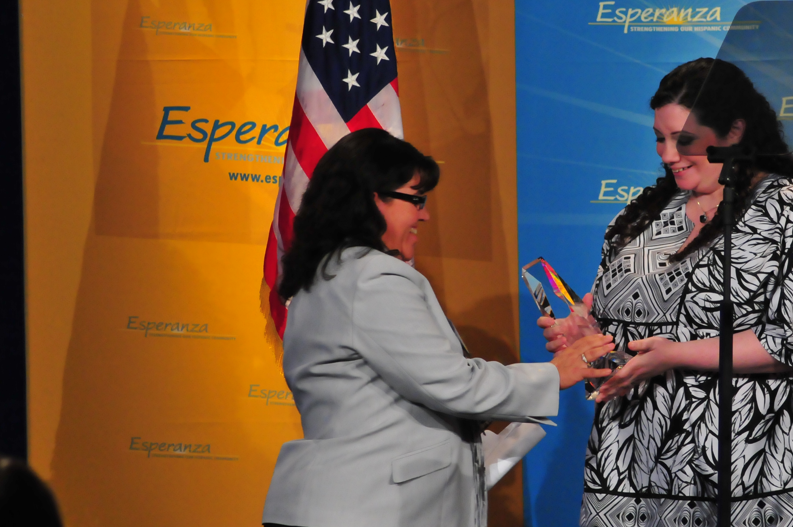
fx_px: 7453
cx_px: 595
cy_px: 212
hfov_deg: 6.1
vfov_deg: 4.0
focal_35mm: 339
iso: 1600
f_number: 5.6
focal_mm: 145
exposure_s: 1/125
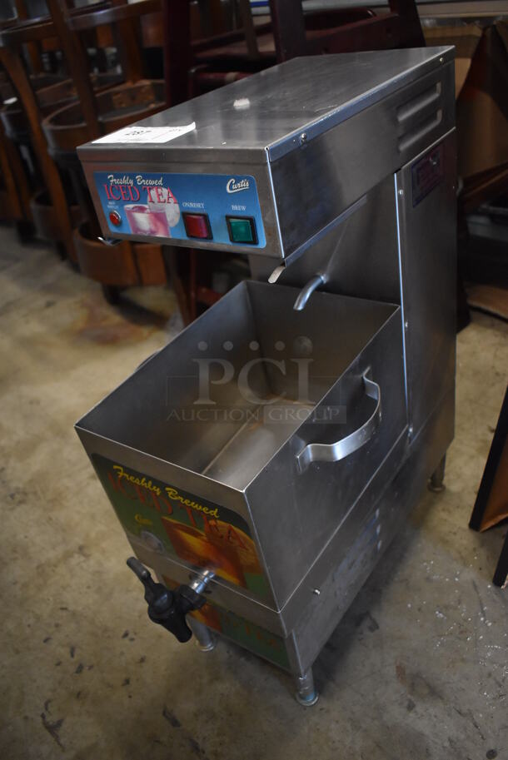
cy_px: 380
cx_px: 254
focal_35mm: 30
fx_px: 634
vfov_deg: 61.9
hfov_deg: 43.7
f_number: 3.5
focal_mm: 20
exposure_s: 1/125
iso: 2800
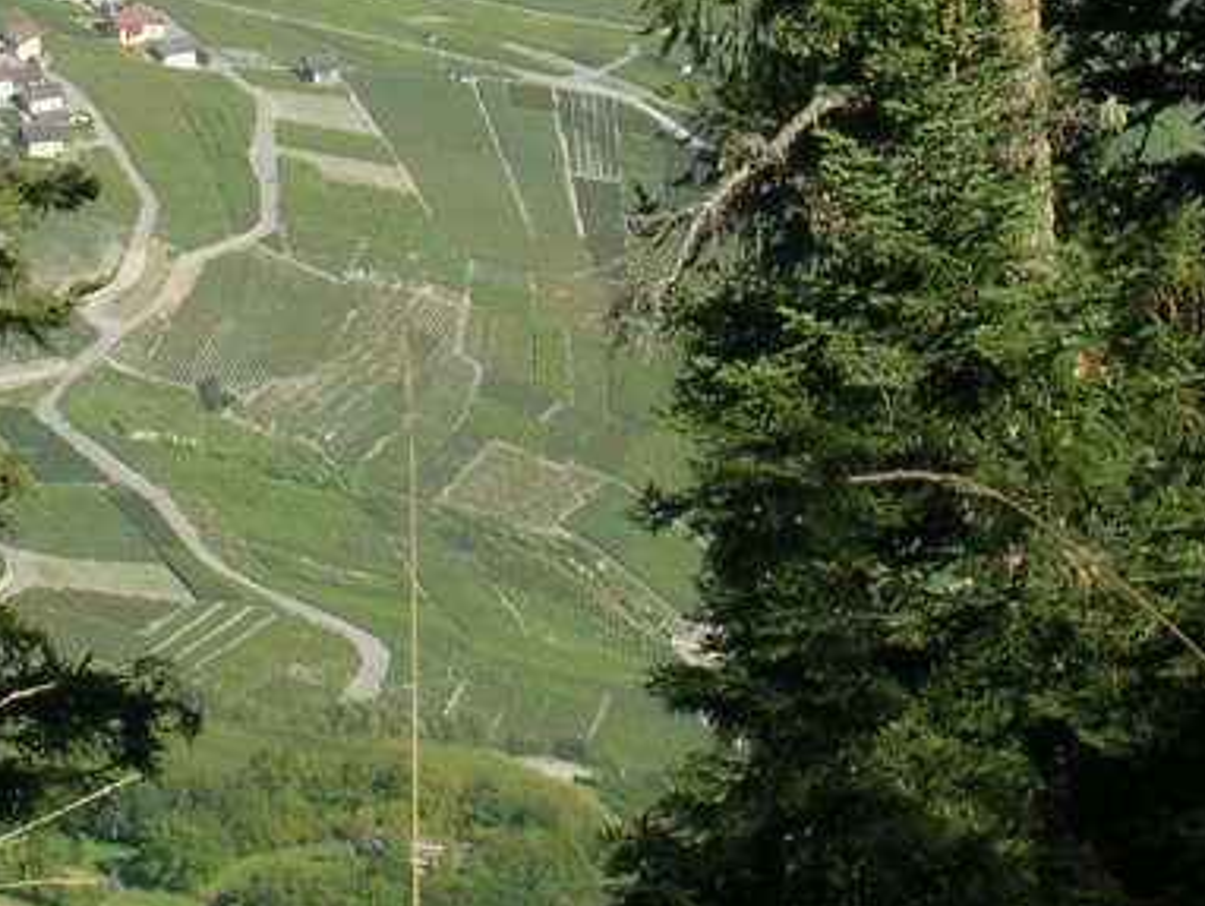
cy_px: -158
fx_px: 7106
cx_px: 91
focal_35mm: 204
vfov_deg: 7.2
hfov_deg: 9.6
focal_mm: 13
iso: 50
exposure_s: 1/117
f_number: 6.9
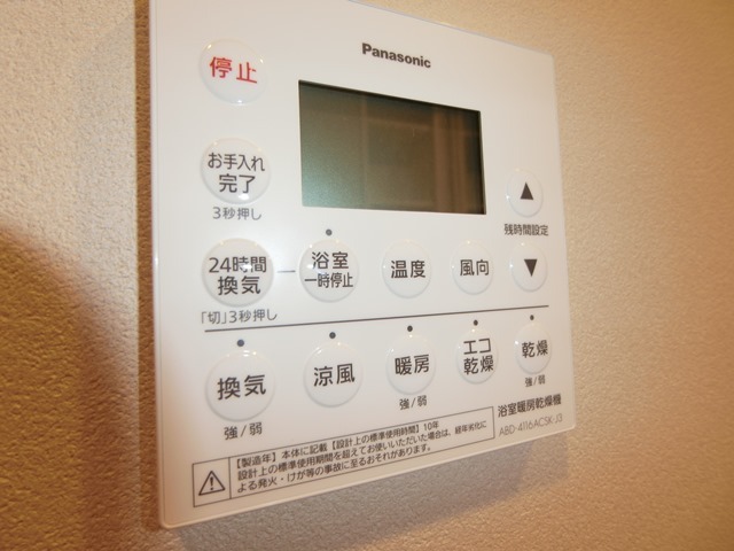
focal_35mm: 19
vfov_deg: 68.7
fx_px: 403
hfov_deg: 84.7
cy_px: 276
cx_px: 367
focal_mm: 4.06
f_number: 2.7
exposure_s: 1/60
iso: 80
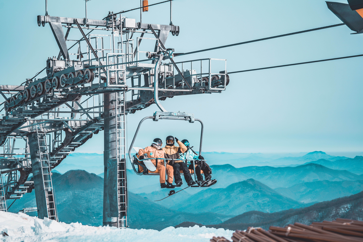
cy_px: 121
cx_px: 182
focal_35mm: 90
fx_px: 908
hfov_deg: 22.6
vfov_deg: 15.2
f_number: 4
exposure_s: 1/1600
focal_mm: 90
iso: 50
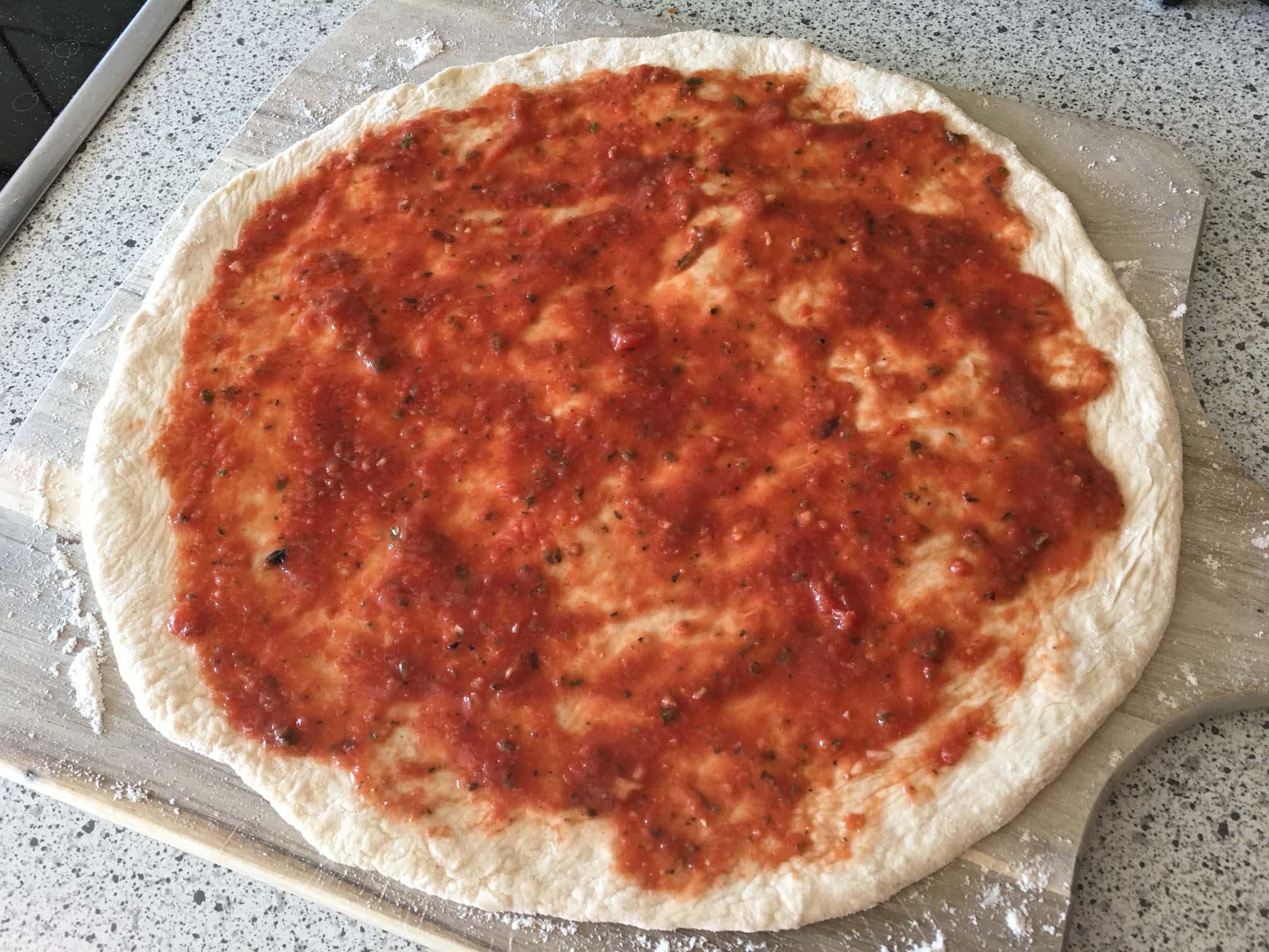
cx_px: 634
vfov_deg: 48.2
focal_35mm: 29
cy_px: 476
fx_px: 1063
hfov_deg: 61.7
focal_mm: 4.15
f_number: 2.2
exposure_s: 1/33
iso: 50
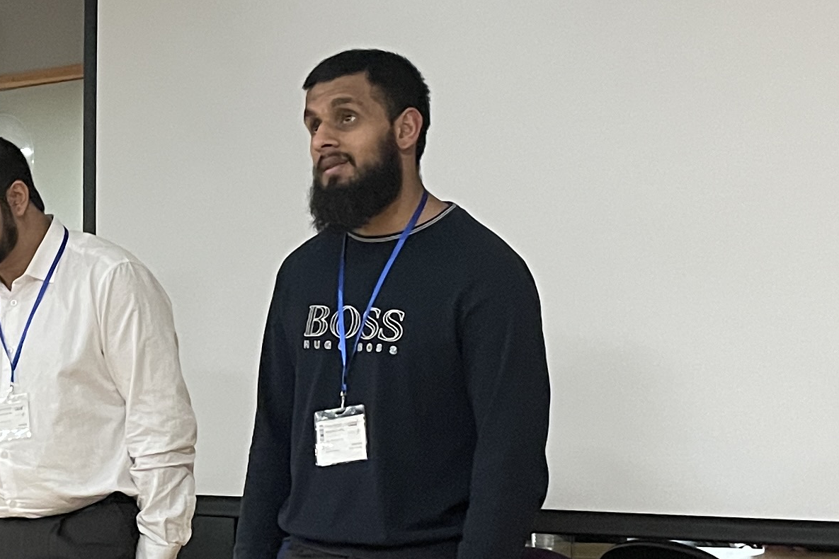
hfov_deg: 21.6
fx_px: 2144
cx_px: 58
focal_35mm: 92
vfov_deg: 14.9
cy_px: 309
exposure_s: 1/50
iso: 500
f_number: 1.6
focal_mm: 4.2
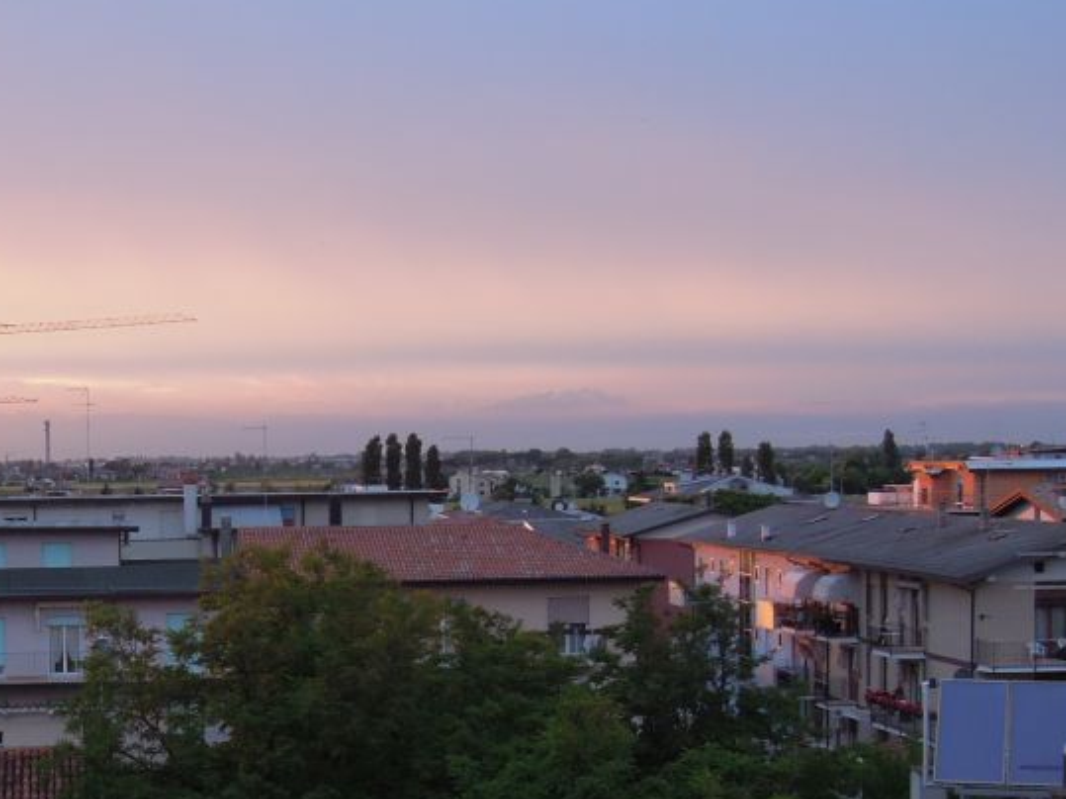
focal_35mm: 76
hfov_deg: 25.0
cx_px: 134
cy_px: 589
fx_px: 2340
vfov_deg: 19.3
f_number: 3.3
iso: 200
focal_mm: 7.2
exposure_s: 1/50
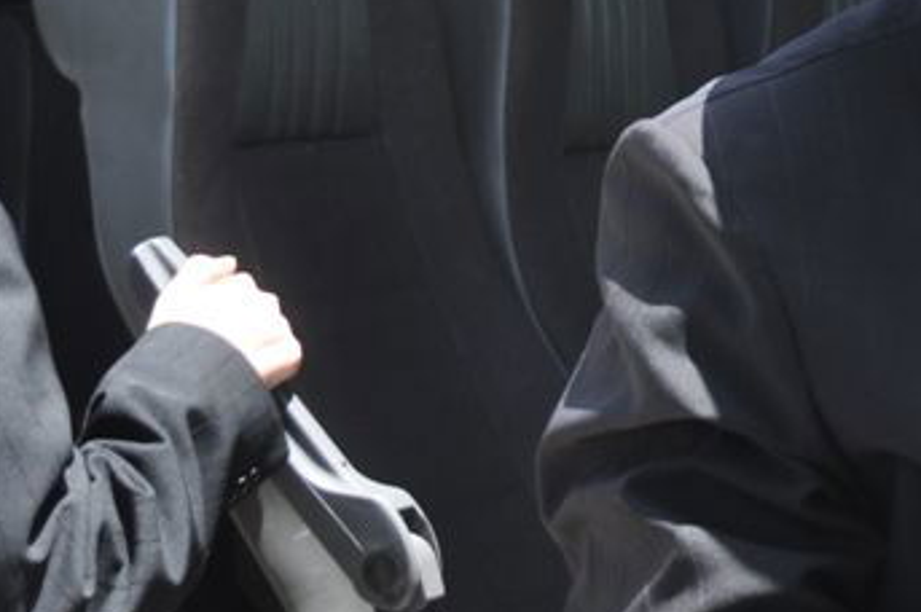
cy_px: -5
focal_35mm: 206
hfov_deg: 9.7
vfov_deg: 6.6
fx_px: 5265
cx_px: 1359
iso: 200
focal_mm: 46
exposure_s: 1/200
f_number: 7.1
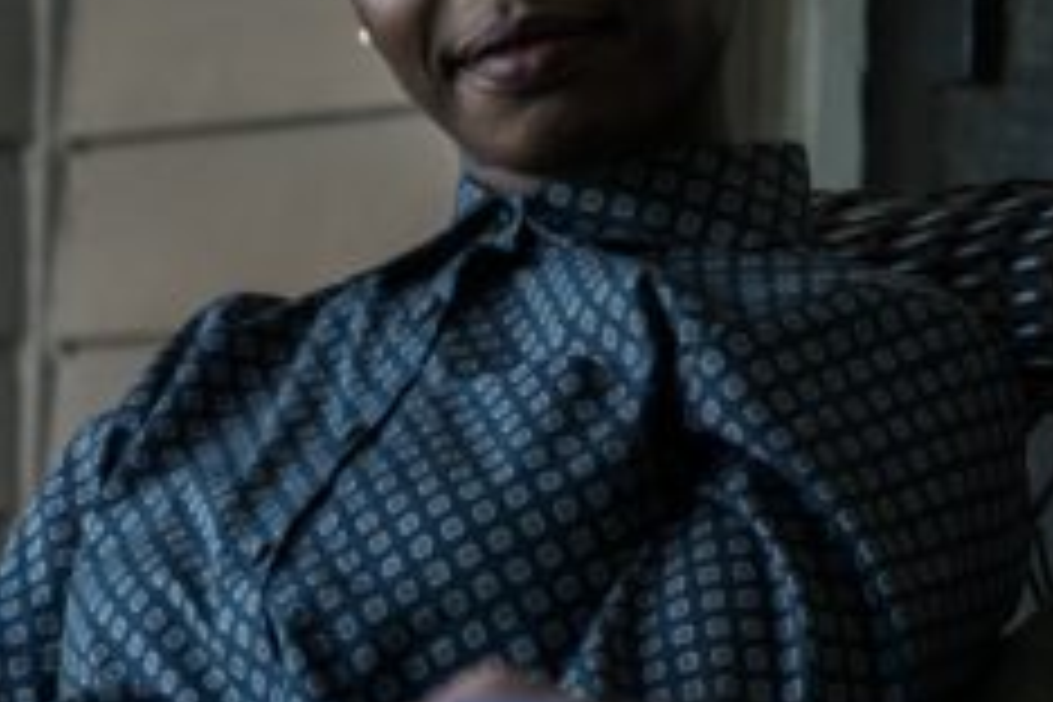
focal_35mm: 402
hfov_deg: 5.1
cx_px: 1089
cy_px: 144
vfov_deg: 3.4
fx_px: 11758
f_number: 4
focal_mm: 105
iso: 2000
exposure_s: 1/200
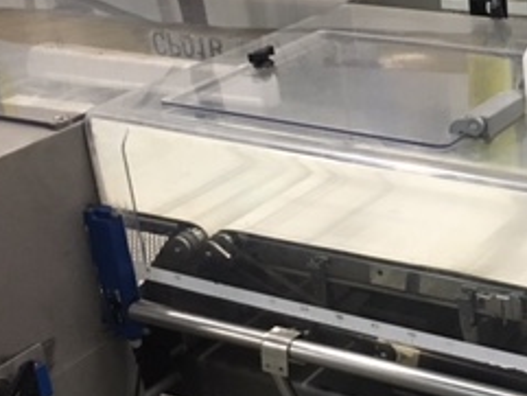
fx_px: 1173
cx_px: 579
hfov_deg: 23.7
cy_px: 144
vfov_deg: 19.1
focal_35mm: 77
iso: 200
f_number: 2.2
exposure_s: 1/25
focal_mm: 4.15
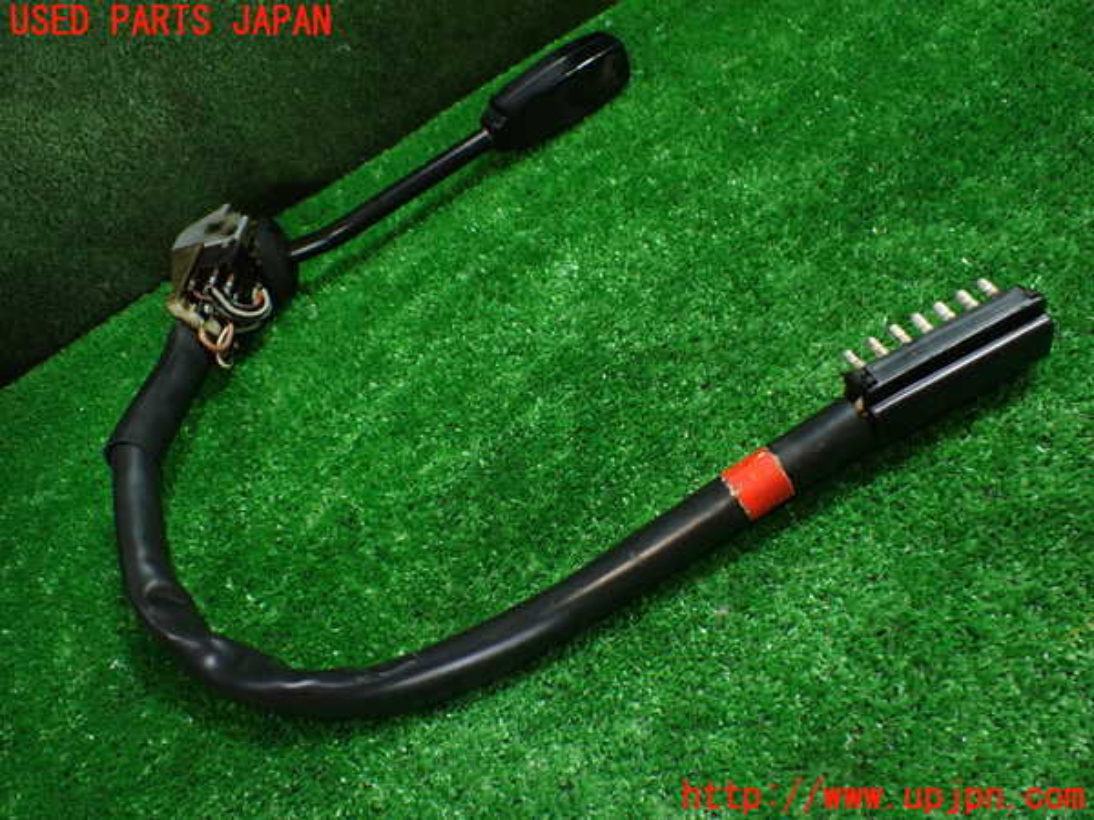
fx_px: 948
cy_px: 410
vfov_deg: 46.8
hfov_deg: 60.0
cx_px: 547
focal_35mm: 30
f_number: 2.3
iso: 800
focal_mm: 5.4
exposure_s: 1/125
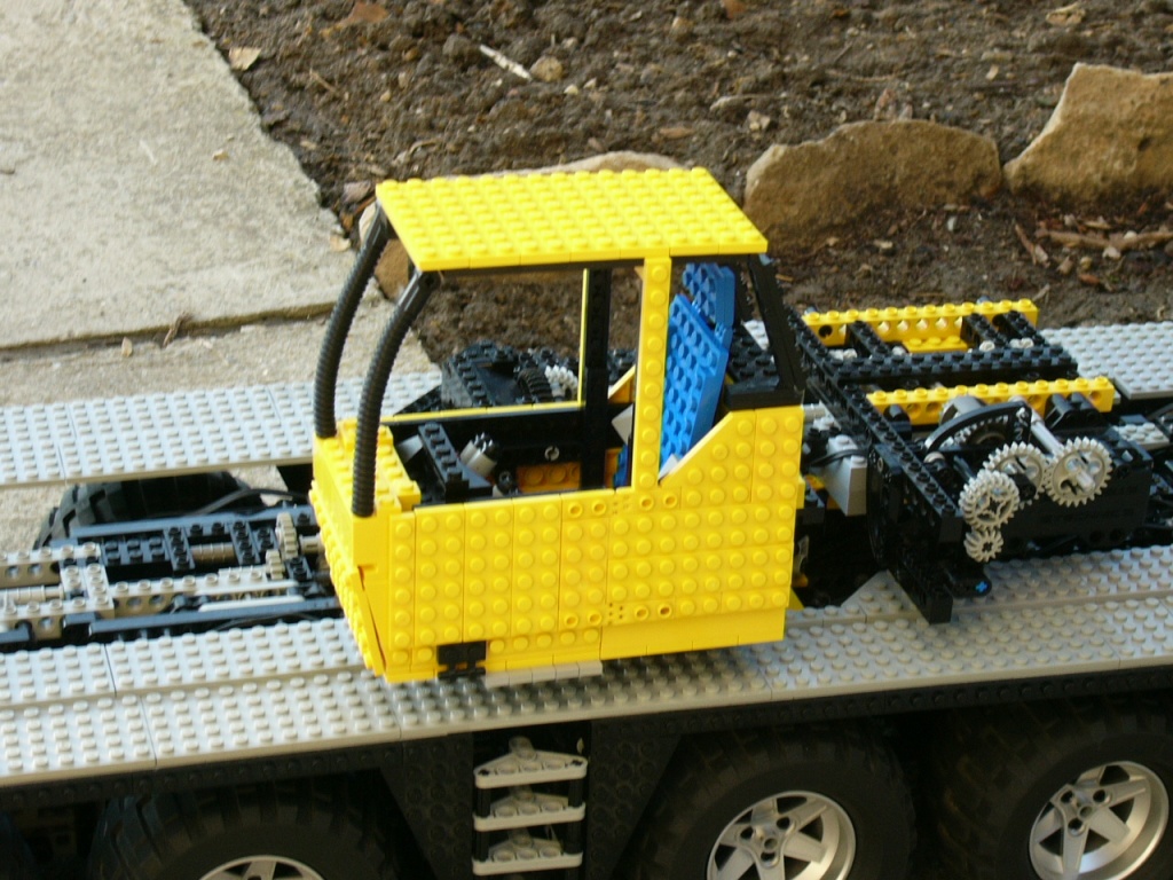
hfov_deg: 22.0
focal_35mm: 89
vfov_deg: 16.6
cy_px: 440
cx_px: 586
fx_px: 3016
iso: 100
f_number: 4.6
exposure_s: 1/60
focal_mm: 14.7
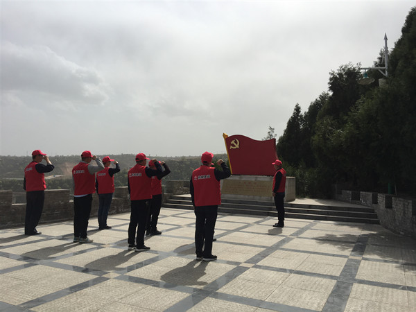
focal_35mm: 29
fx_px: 349
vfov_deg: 48.2
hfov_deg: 61.7
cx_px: 208
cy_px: 156
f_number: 2.2
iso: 25
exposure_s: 1/2564
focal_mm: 4.15
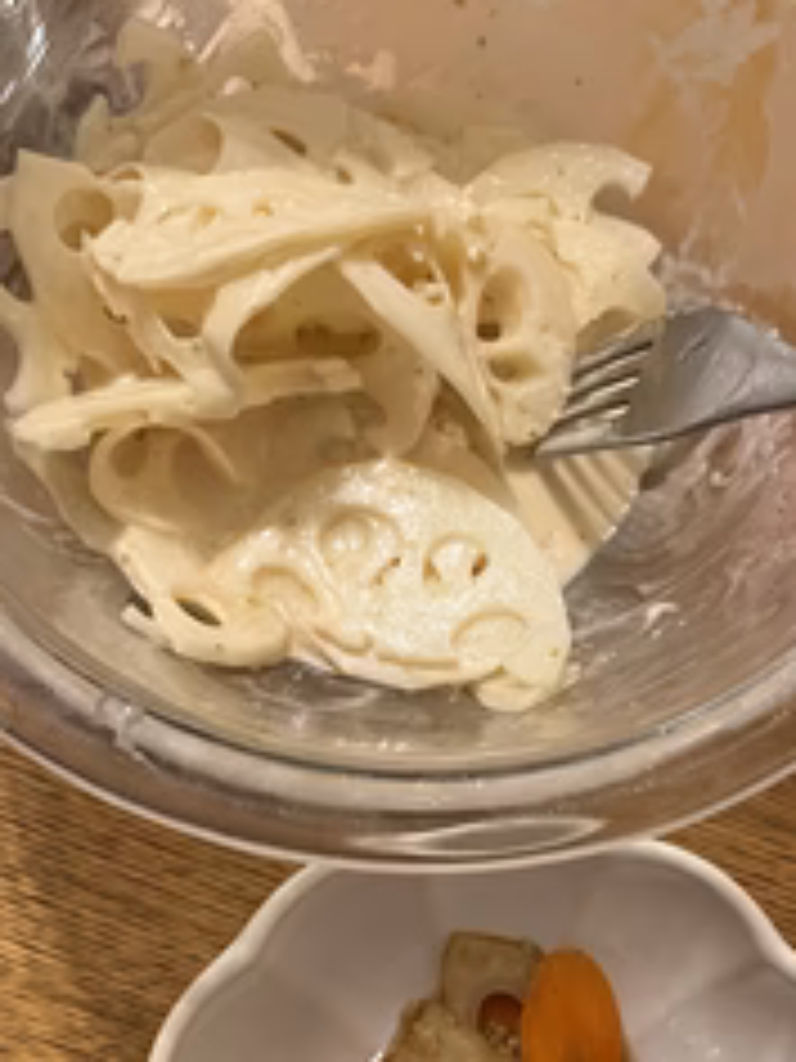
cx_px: 477
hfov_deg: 32.8
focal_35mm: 44
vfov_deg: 42.7
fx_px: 1349
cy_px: 639
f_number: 1.6
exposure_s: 1/50
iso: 160
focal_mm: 5.1
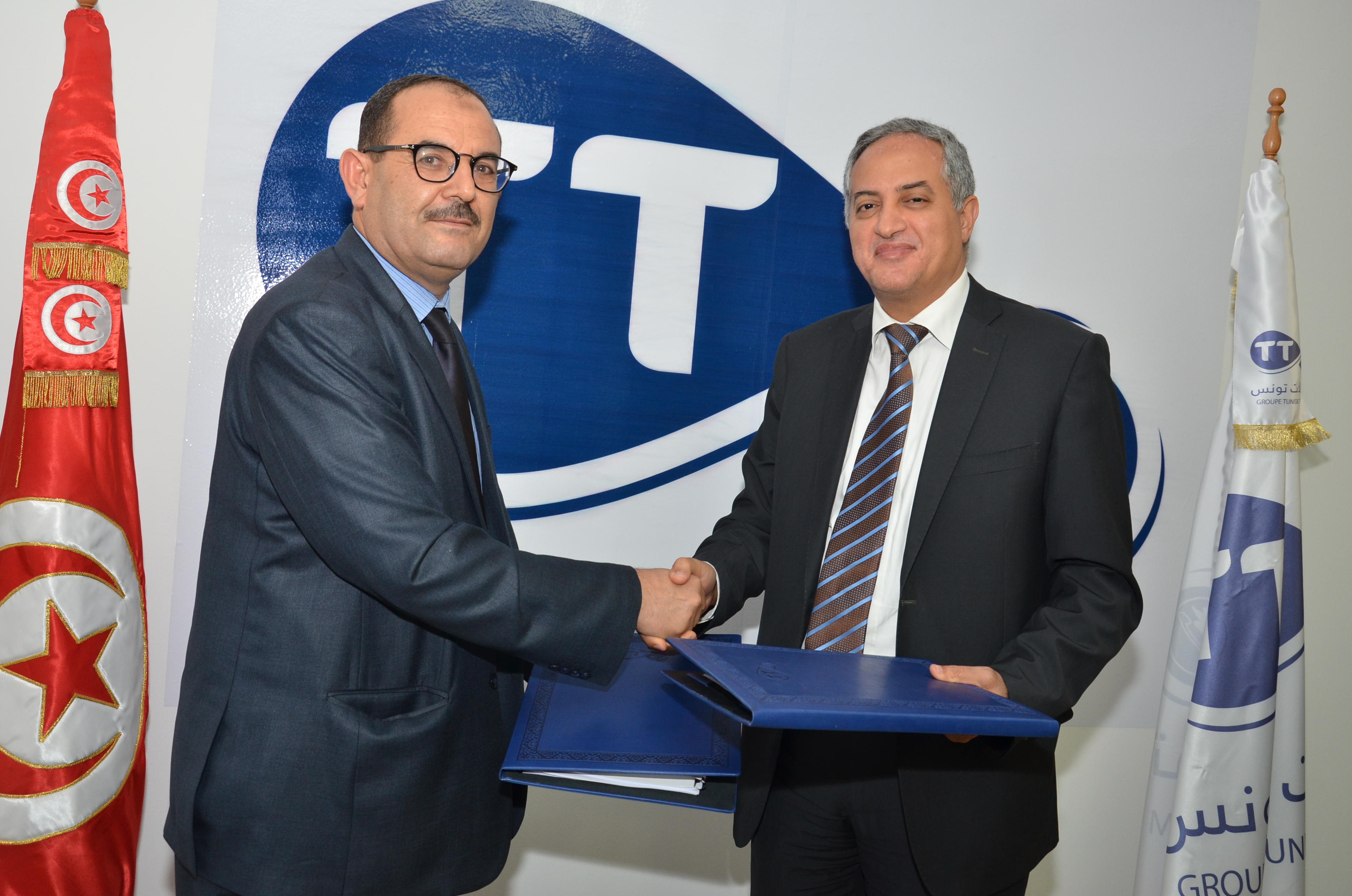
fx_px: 1424
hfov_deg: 50.8
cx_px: 650
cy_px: 439
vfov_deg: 34.9
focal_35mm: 38
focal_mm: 24
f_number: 6.3
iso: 500
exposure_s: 1/60
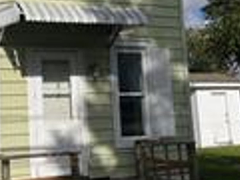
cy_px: 46
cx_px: 22
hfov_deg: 29.0
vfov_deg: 22.7
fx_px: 444
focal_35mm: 64
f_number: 1.6
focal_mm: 5.1
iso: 50
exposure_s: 1/11905
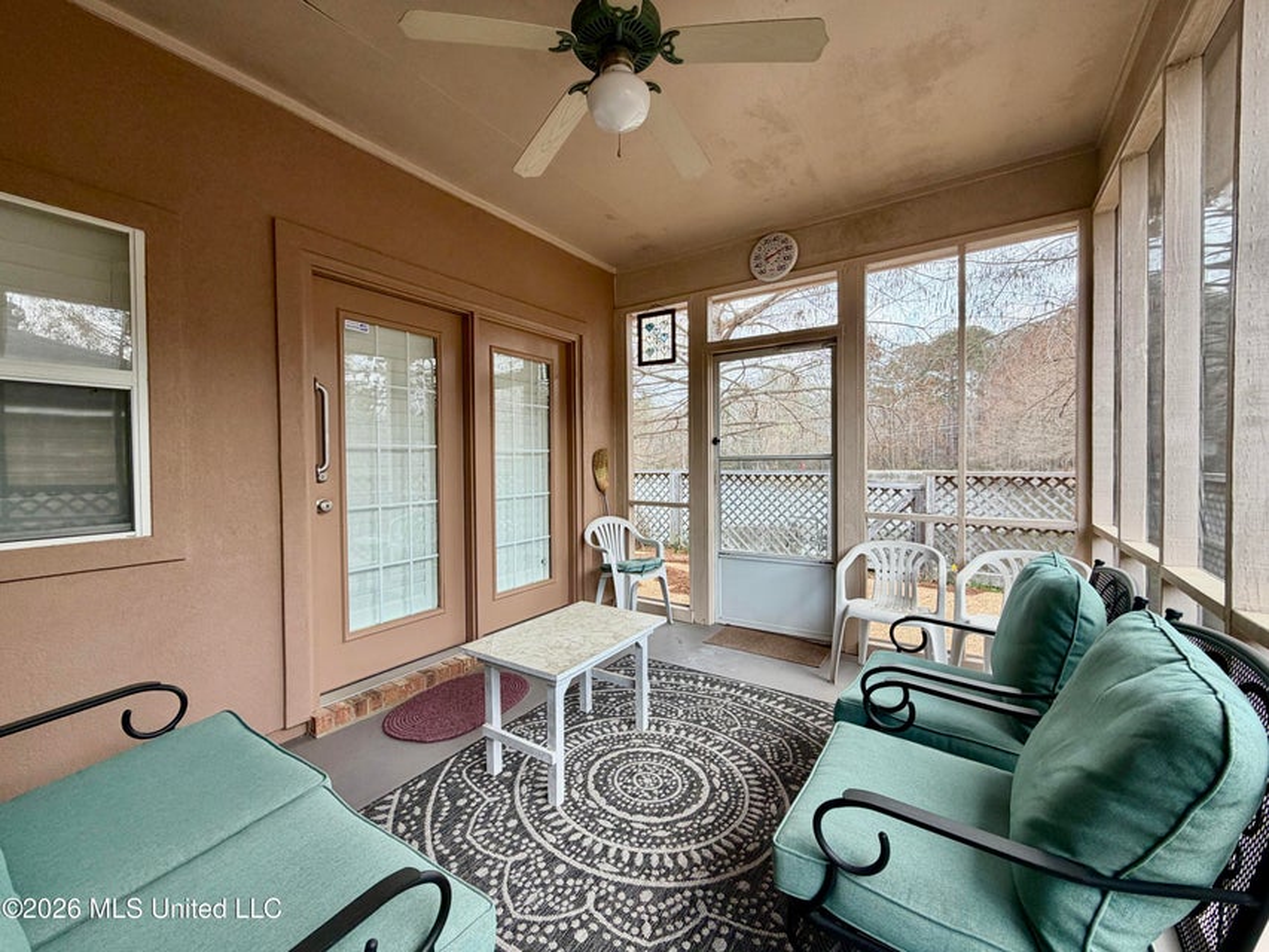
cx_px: 634
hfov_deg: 102.1
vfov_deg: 85.7
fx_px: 513
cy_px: 476
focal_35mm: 14
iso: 64
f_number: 2.2
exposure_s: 1/121
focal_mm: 2.22
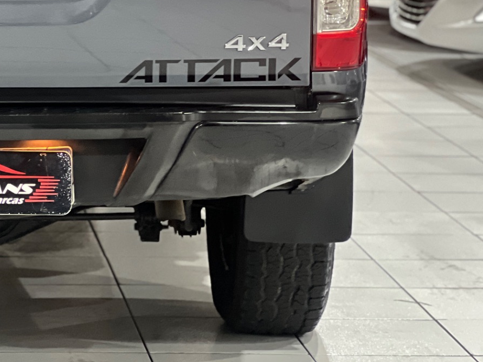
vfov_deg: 8.9
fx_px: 2316
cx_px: -36
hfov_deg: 11.7
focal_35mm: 166
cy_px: -15
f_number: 2.8
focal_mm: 9
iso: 400
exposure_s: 1/17
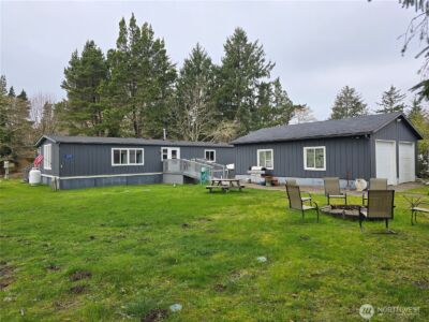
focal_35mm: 23
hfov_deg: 73.9
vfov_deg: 58.9
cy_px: 161
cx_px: 214
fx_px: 285
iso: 12
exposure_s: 1/450
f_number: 1.7
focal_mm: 6.3
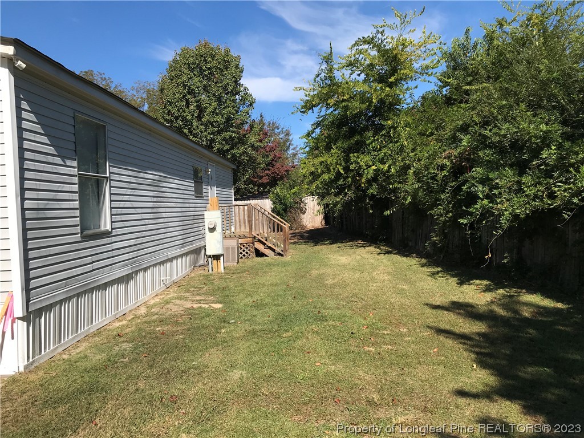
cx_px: 292
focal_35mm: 28
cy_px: 219
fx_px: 472
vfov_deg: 49.7
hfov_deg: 63.4
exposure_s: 1/2179
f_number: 1.8
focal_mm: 3.99
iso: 20
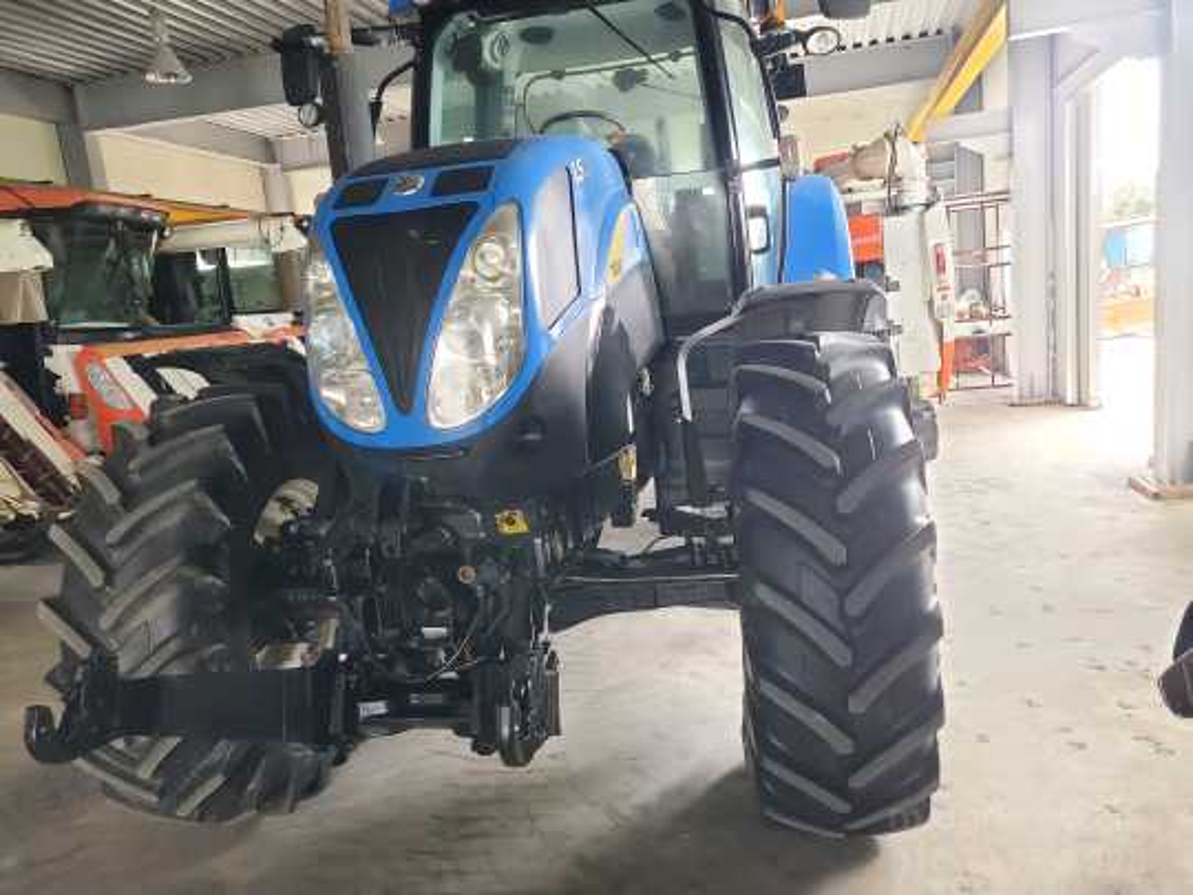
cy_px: 448
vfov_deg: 53.1
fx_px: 896
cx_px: 596
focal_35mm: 26
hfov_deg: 67.3
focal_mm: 4.25
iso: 320
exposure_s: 1/60
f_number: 1.8
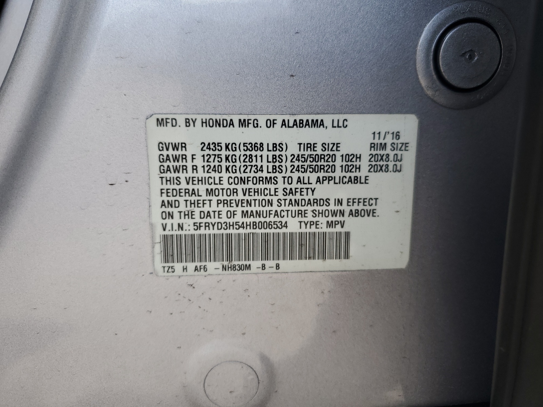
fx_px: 408
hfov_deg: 67.3
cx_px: 272
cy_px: 204
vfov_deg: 53.1
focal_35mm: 26
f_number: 1.5
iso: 50
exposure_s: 1/526
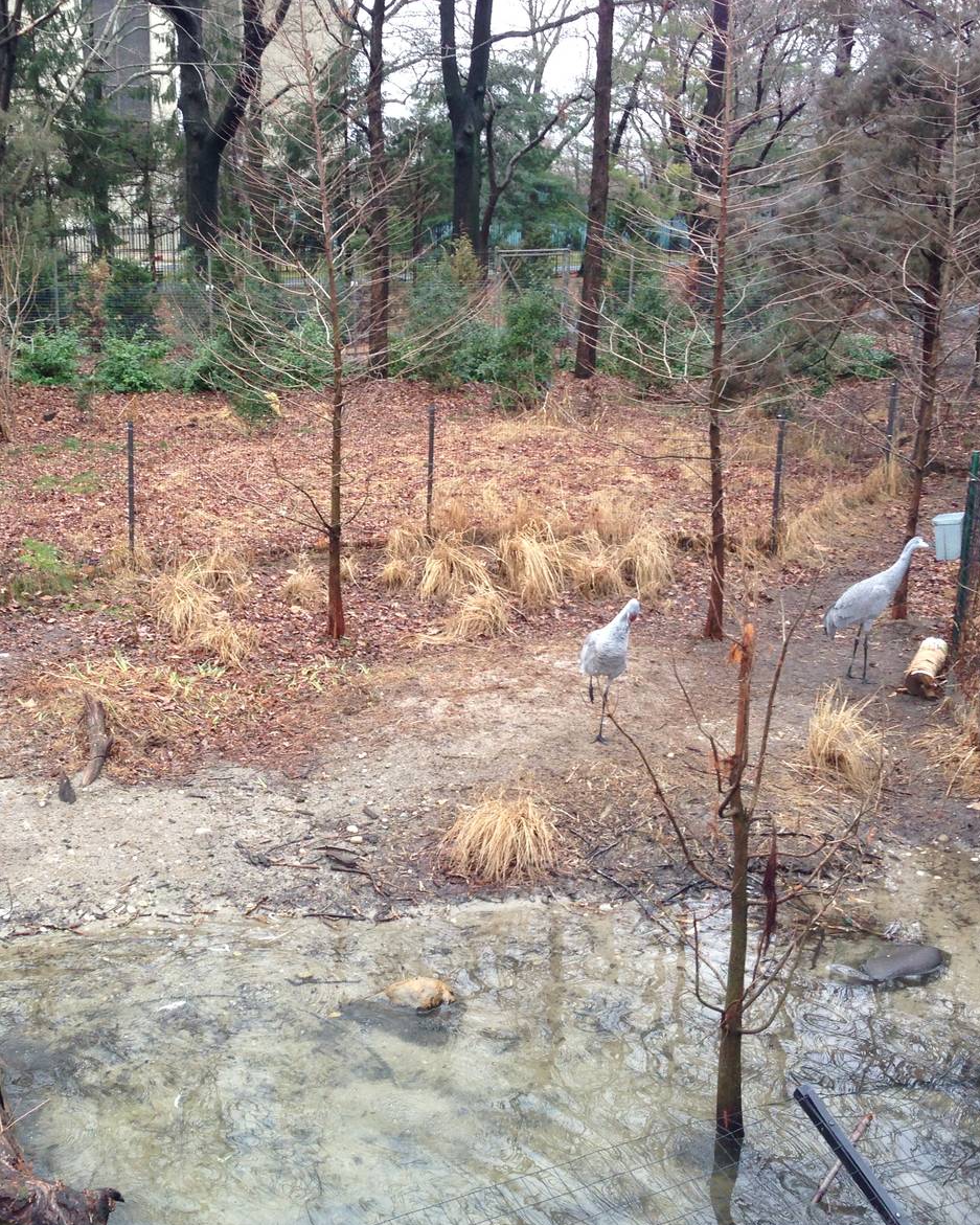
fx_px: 1595
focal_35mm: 44
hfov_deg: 33.7
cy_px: 626
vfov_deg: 42.0
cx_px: 300
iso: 80
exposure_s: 1/120
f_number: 2.4
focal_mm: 4.13
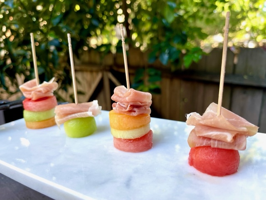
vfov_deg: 53.1
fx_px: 200
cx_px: 133
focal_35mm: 26
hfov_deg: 67.3
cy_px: 100
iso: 50
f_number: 1.6
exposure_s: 1/121
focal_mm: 5.1
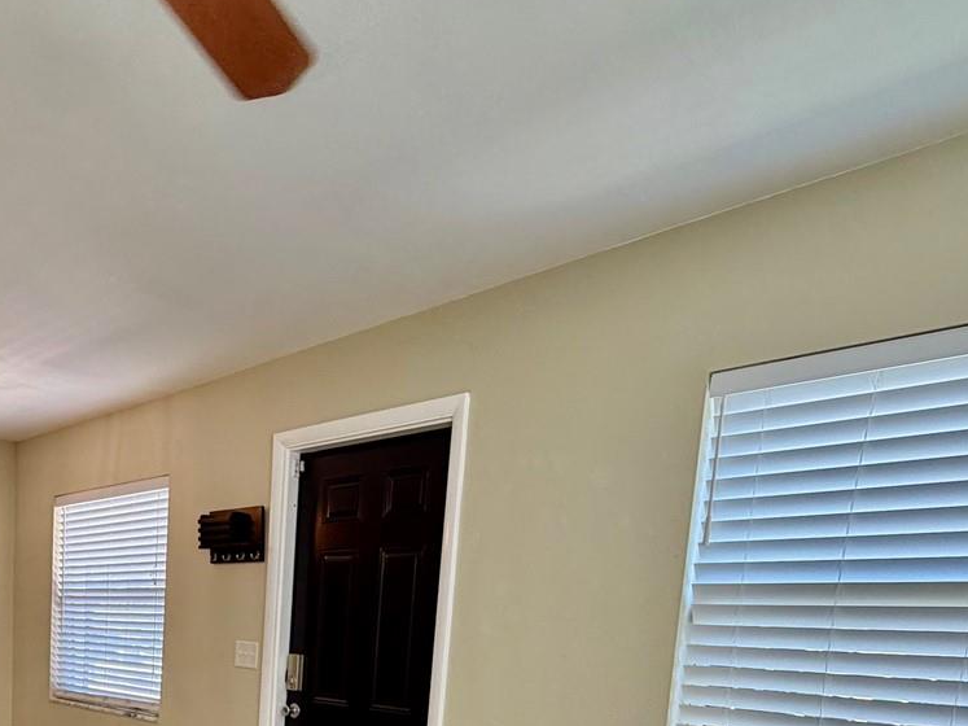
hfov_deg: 58.9
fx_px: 839
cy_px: 761
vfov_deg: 39.8
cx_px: 338
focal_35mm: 30
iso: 125
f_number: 2.2
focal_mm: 2.22
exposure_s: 1/120
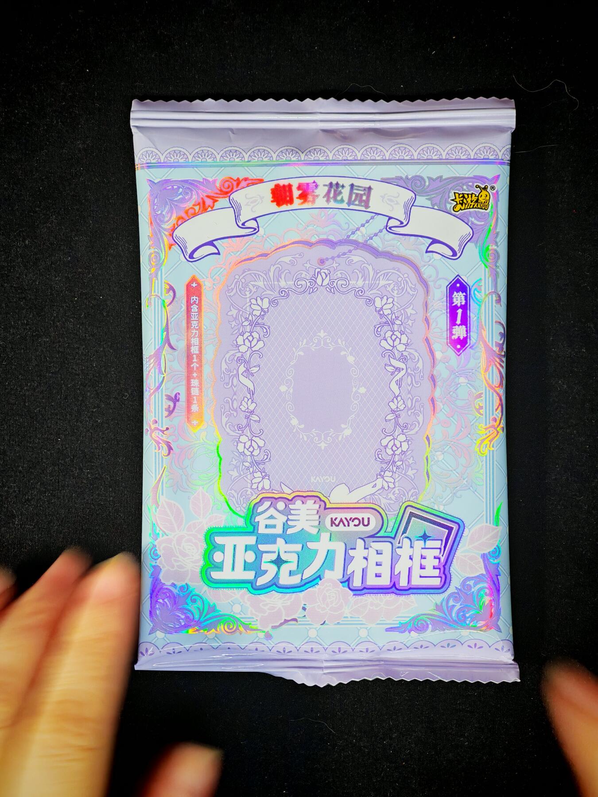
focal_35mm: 72
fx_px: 1658
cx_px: 299
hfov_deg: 20.4
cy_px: 398
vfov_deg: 27.0
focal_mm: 8.67
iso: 400
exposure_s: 1/25
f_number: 2.4
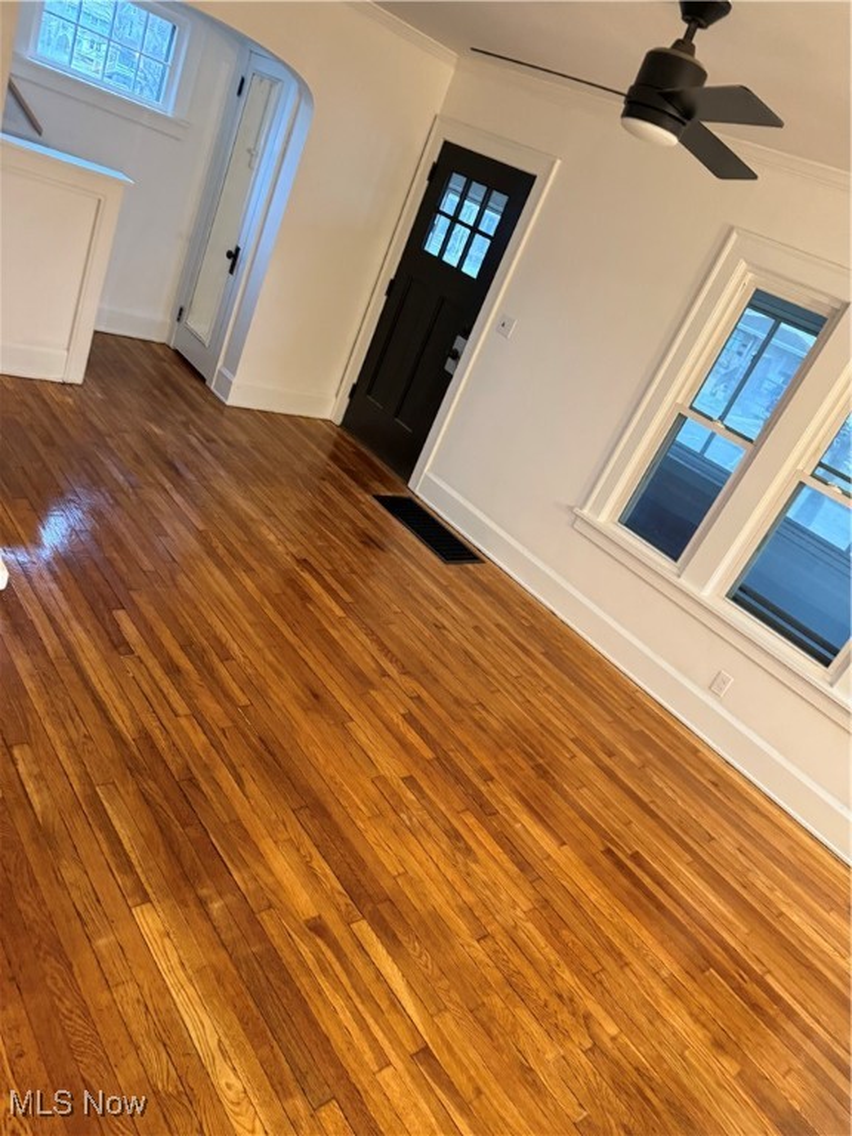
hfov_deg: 56.8
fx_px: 788
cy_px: 568
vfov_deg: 71.6
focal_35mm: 24
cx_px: 426
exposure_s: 1/60
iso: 640
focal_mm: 6.76
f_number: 1.78
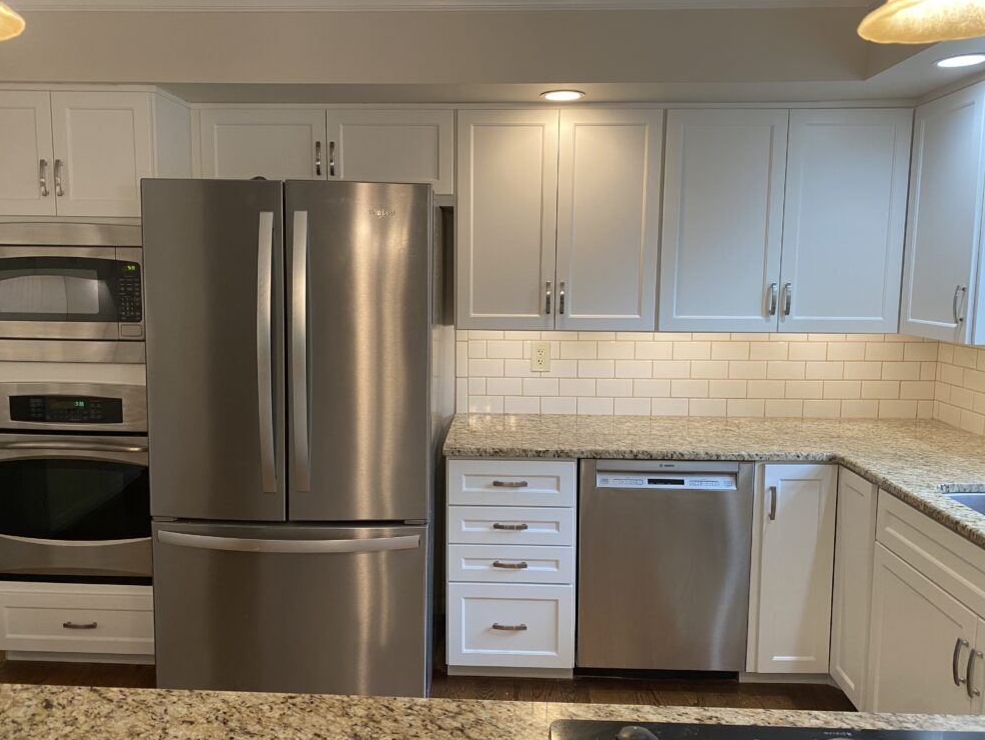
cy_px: 364
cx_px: 482
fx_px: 768
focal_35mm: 27
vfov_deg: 51.4
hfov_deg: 65.3
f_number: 1.8
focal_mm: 4.25
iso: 80
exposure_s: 1/60
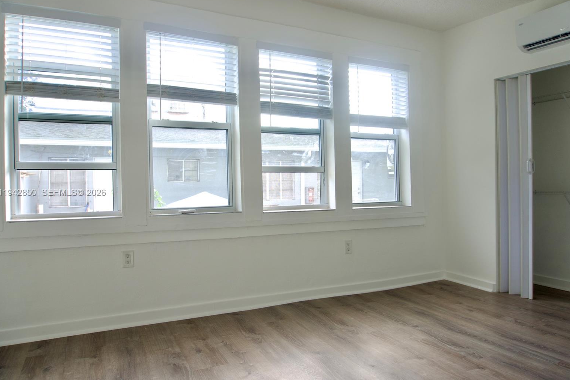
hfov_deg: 71.5
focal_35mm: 25
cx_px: 287
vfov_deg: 51.3
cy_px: 193
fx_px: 396
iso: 100
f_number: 5
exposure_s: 1/100
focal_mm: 16
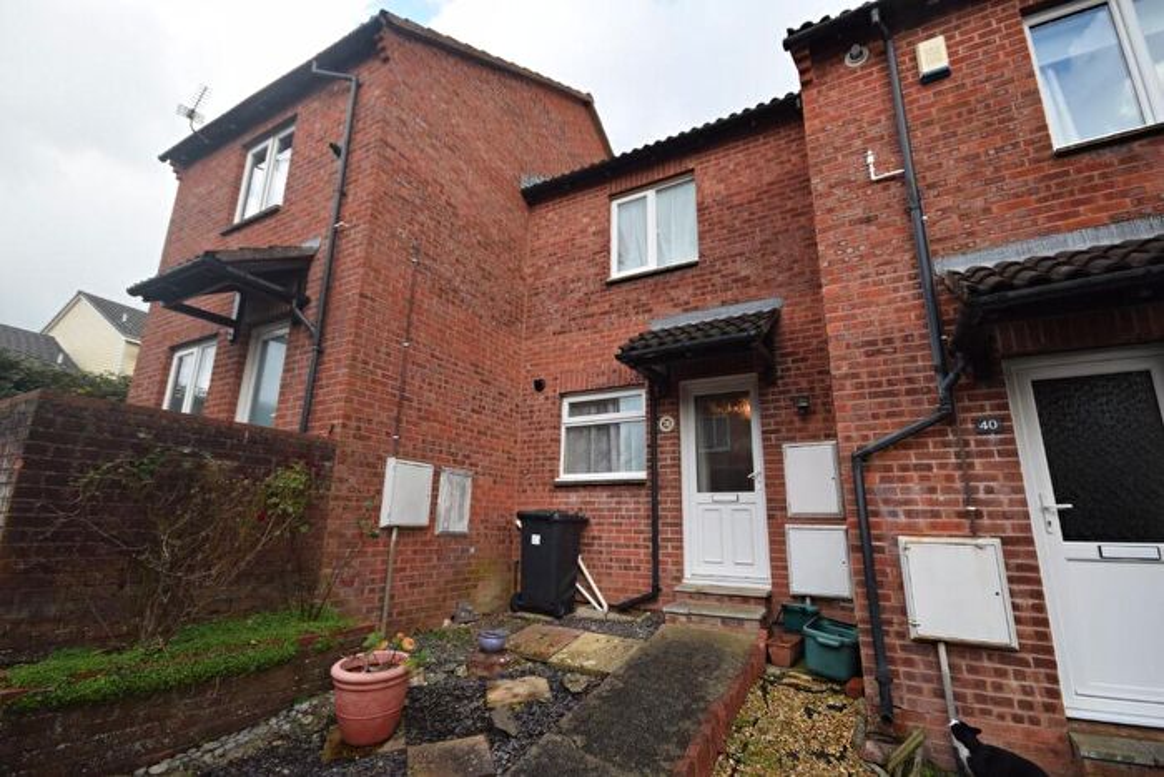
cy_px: 388
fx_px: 534
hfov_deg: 95.0
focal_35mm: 16
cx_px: 582
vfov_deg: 72.1
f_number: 7.1
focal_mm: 11
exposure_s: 1/200
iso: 400
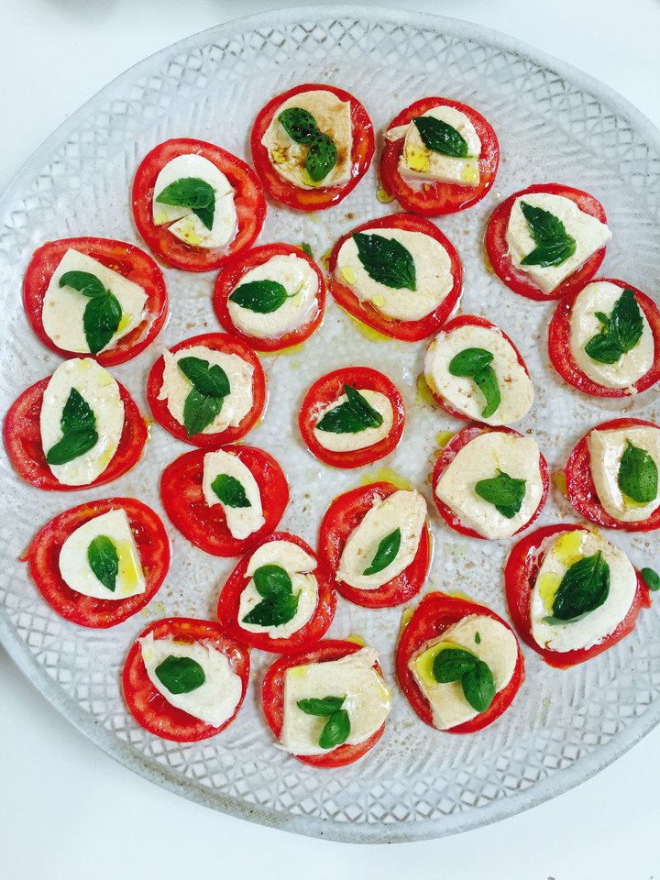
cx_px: 330
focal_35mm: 29
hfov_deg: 48.2
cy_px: 440
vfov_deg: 61.7
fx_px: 737
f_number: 2.2
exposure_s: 1/100
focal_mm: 4.15
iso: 50
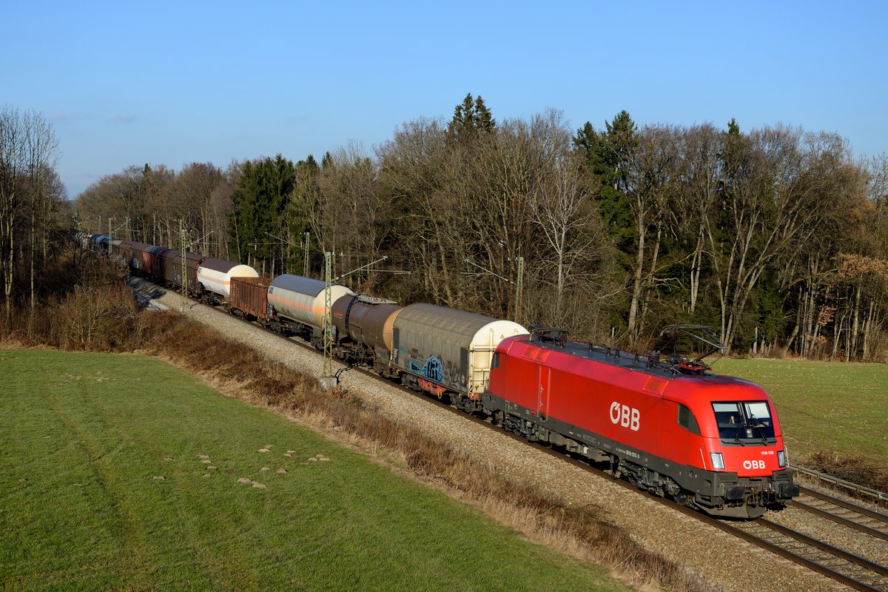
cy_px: 296
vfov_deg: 24.6
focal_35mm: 55
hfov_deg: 36.2
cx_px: 444
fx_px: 1357
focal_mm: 55
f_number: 5.6
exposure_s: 1/1600
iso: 200
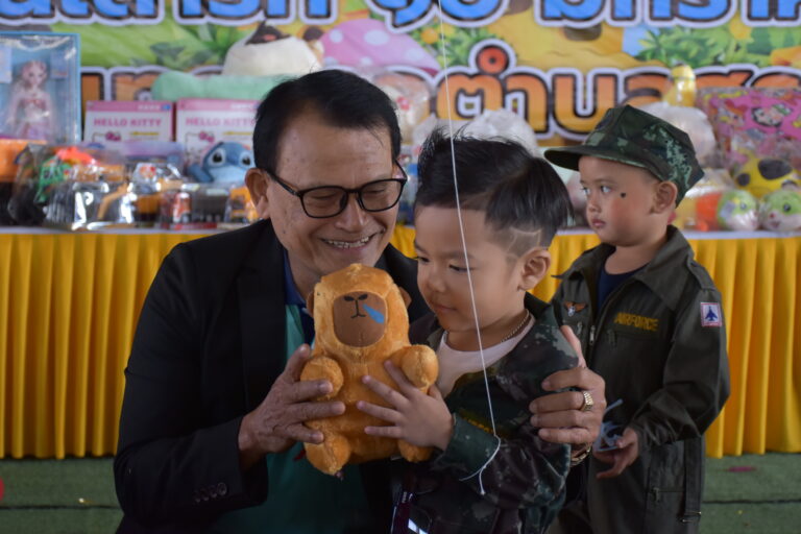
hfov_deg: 28.1
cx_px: 400
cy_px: 267
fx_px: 1602
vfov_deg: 18.9
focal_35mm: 72
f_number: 4.5
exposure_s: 1/90
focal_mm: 48
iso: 640
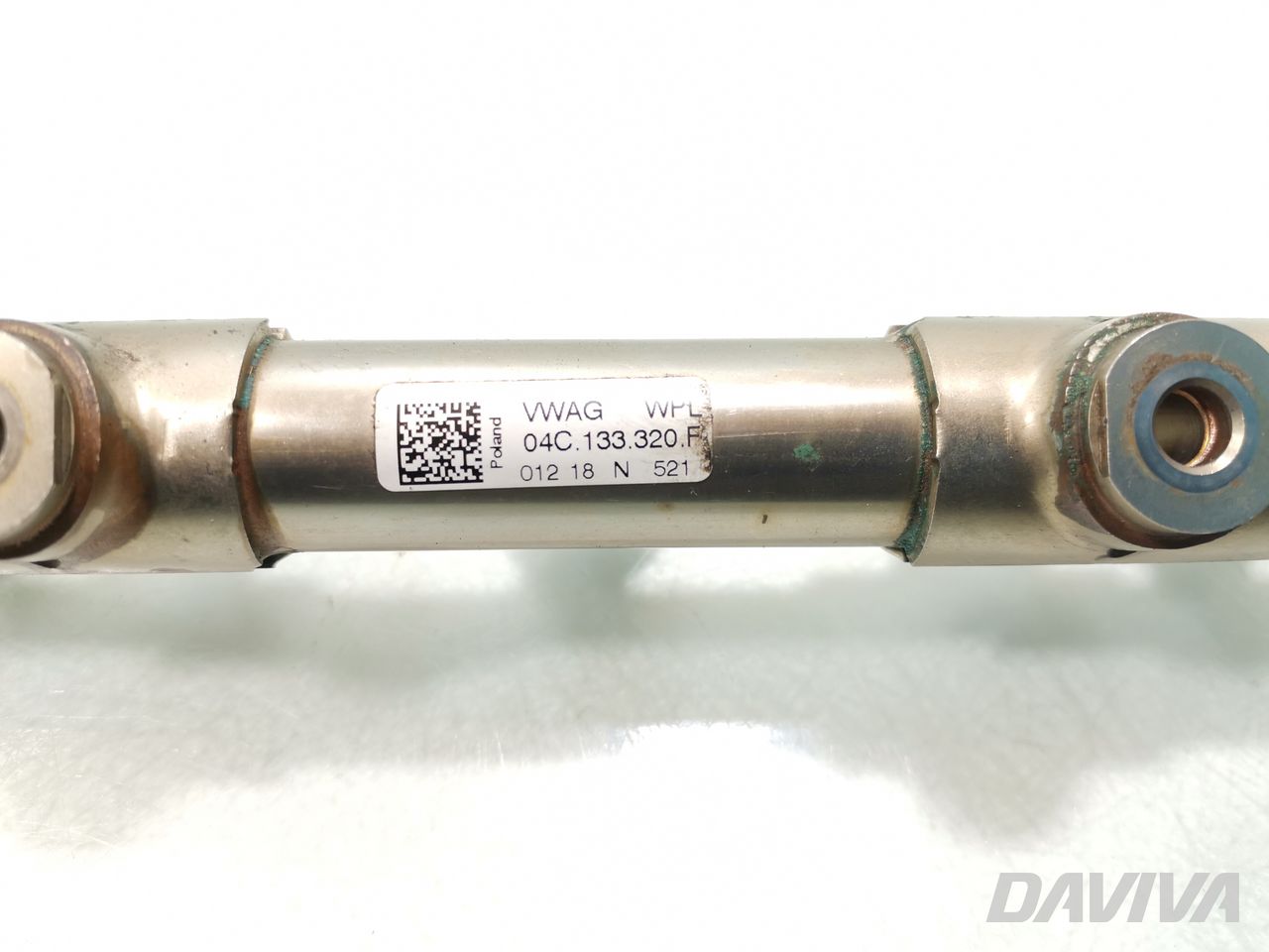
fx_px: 953
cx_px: 634
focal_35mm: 26
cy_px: 476
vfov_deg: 53.1
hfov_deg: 67.3
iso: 100
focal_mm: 4.75
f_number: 1.8
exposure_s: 1/100
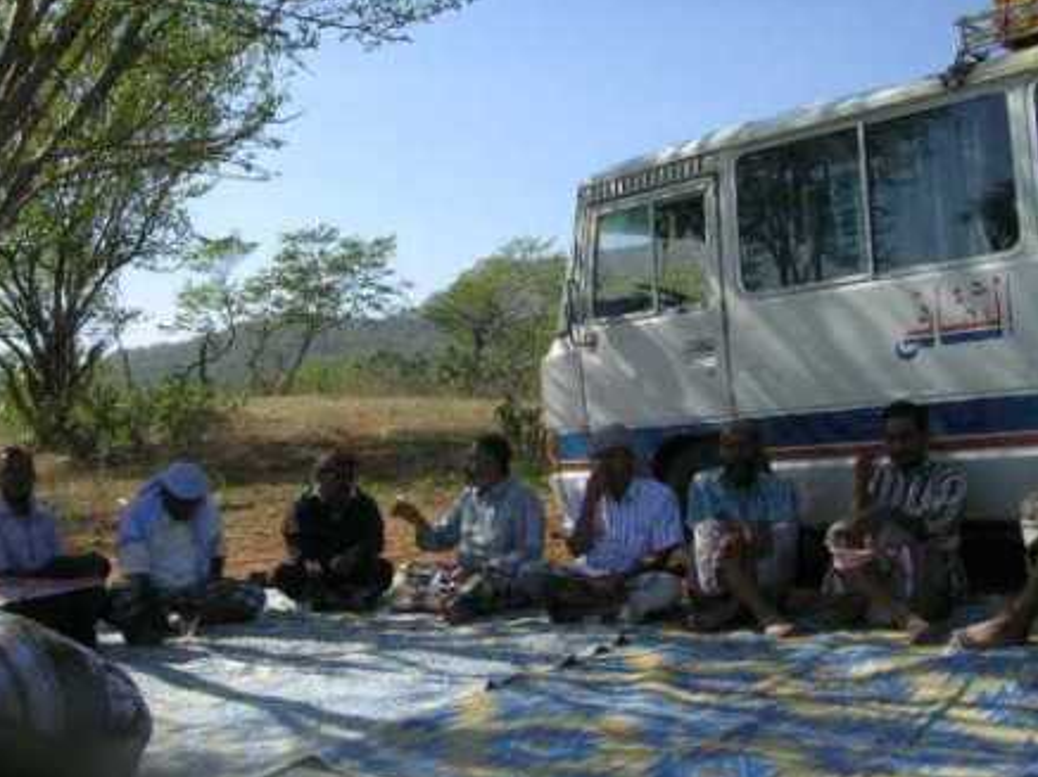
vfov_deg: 36.8
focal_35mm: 39
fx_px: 1168
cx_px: 511
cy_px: 387
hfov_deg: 47.9
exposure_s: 1/260
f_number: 5.6
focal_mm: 5.8
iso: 50
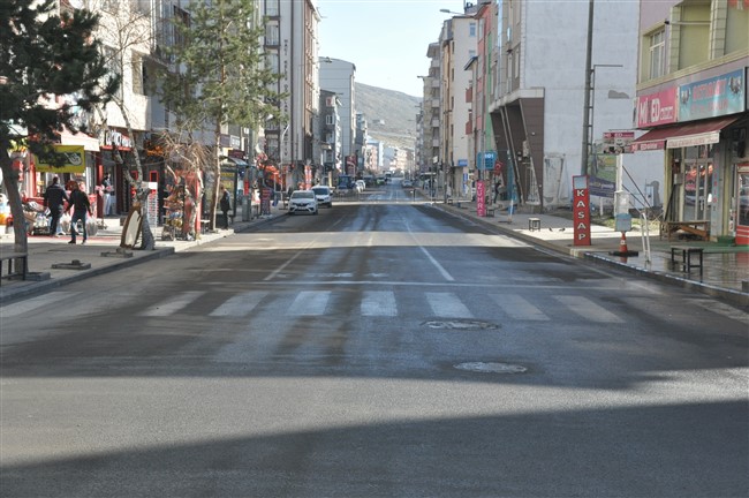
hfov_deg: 35.1
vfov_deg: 23.7
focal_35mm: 57
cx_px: 374
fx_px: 1185
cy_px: 249
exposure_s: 1/400
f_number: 10
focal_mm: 38
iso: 800
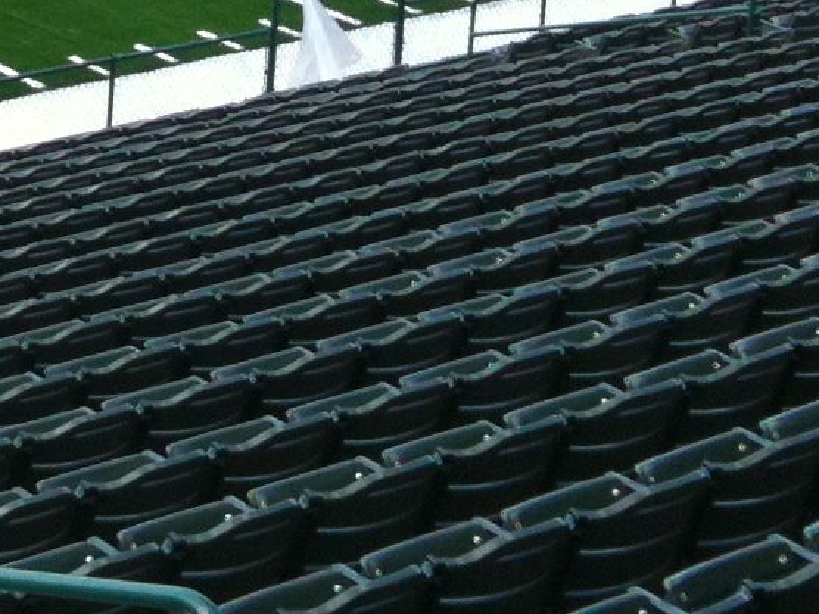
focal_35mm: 129
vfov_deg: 11.1
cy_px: -277
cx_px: -377
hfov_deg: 14.4
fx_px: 3052
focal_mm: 3.85
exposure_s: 1/406
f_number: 2.8
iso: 64
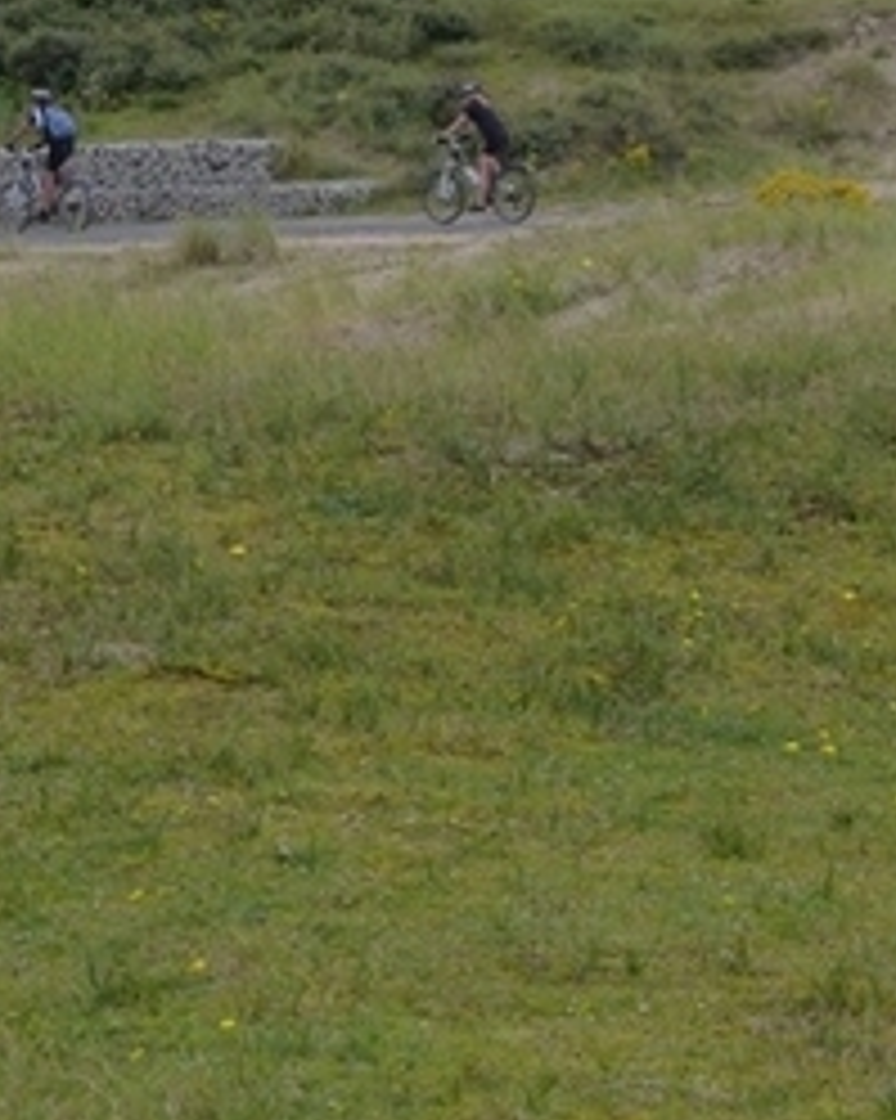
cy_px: 139
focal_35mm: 188
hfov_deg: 8.2
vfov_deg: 10.2
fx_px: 6236
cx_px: 977
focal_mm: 14.5
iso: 125
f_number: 5
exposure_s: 1/200
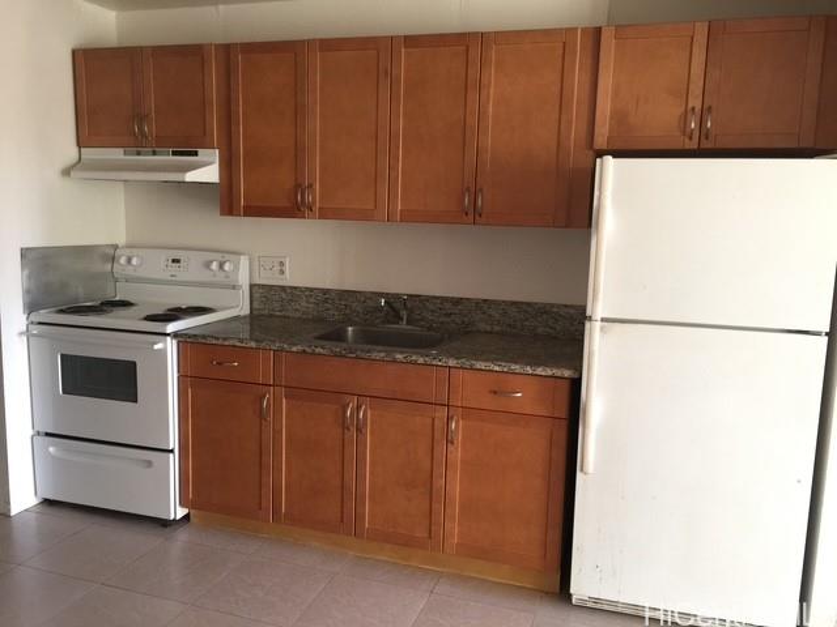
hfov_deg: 61.7
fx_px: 701
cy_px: 314
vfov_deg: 48.2
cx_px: 418
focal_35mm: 29
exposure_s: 1/15
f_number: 2.2
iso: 80
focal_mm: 4.15
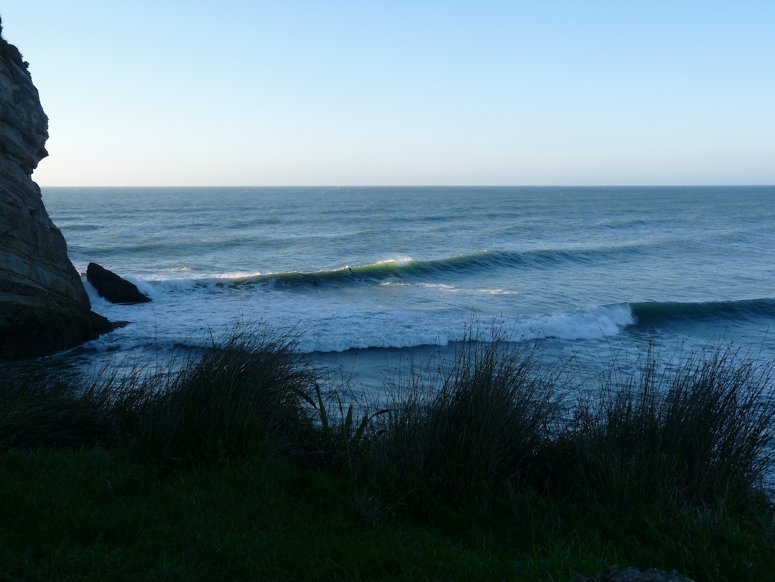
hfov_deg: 46.8
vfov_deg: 36.0
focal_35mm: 40
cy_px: 291
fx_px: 896
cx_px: 388
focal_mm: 7.1
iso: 100
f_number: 5
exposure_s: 1/250
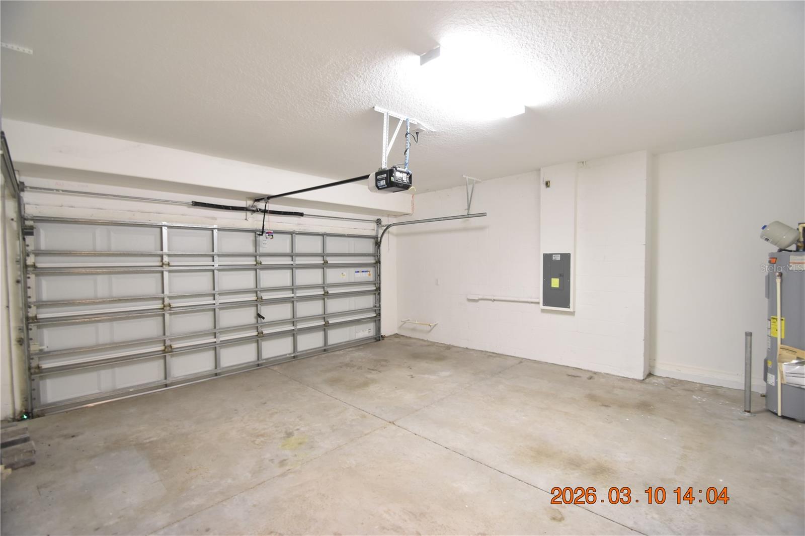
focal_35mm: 15
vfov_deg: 77.3
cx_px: 402
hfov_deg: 100.4
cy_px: 268
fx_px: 335
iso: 800
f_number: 3.5
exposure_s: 1/15
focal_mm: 10
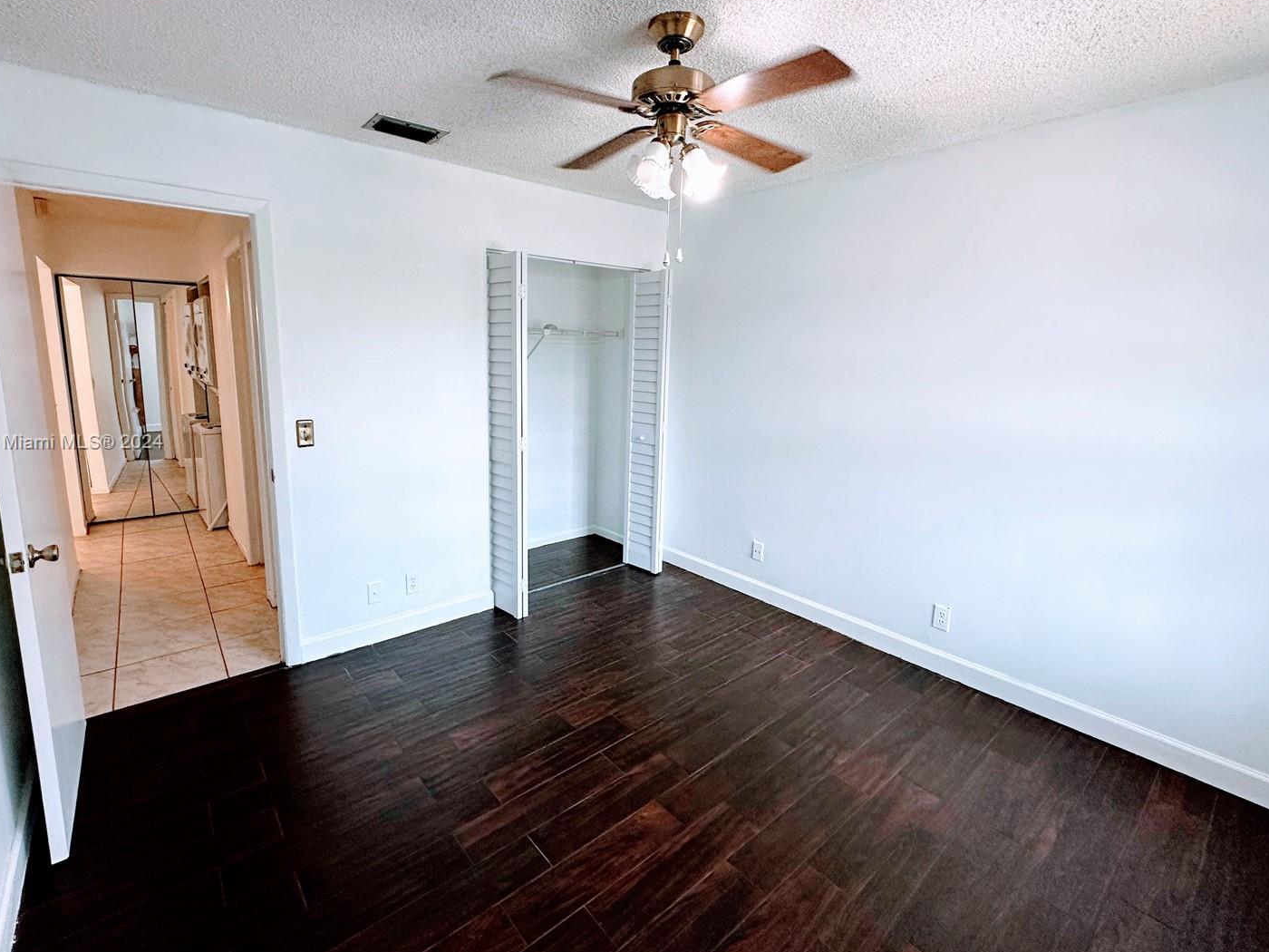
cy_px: 443
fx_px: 587
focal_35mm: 16
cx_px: 598
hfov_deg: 94.4
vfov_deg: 78.0
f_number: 2.2
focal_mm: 2.22
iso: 200
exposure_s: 1/120
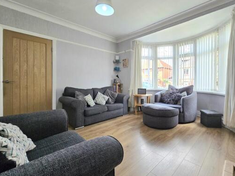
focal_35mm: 15
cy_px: 81
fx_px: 102
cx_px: 130
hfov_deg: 97.8
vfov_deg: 81.6
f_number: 2.2
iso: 100
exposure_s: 1/101
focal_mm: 2.2
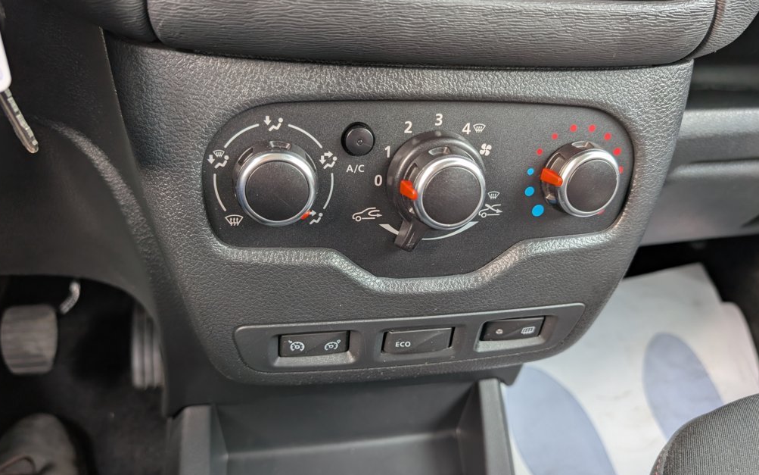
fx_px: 538
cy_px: 238
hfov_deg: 70.4
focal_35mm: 26
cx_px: 376
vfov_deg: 47.6
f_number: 1.68
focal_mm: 6.9
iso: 55
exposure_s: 1/23.8
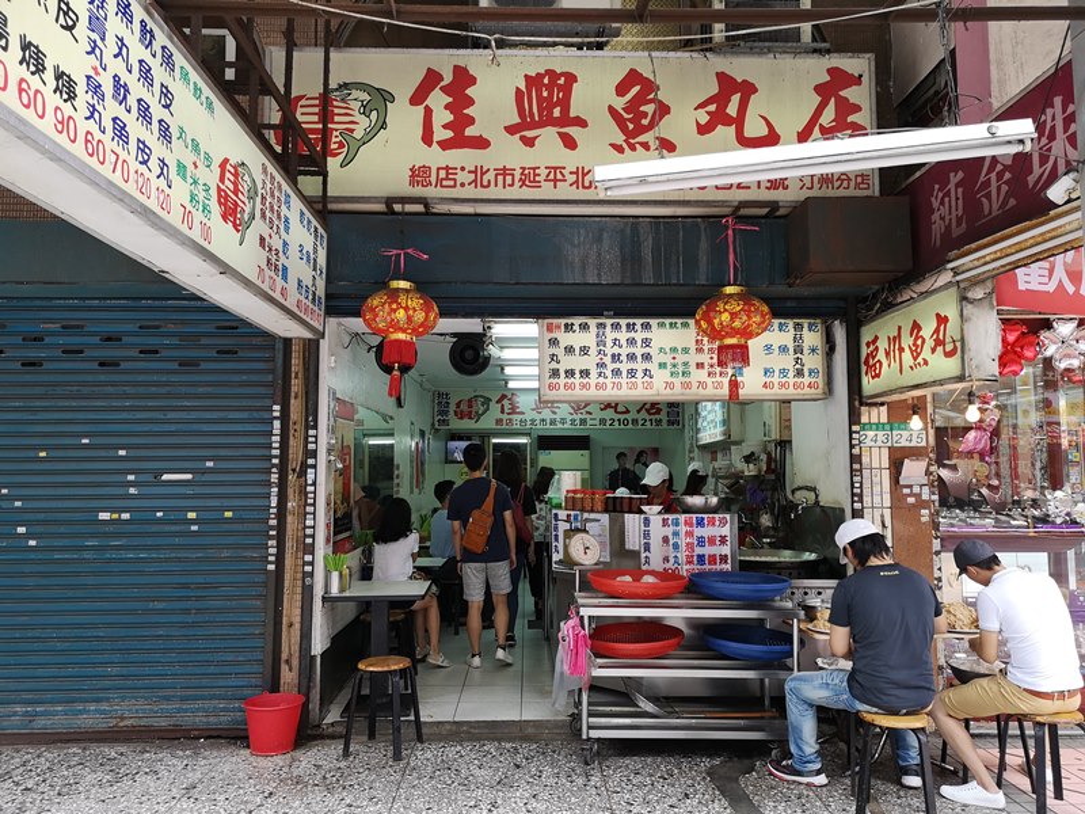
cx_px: 542
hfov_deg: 65.3
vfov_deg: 51.4
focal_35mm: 27
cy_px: 407
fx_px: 846
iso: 80
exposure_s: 1/100
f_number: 1.8
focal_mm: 3.95
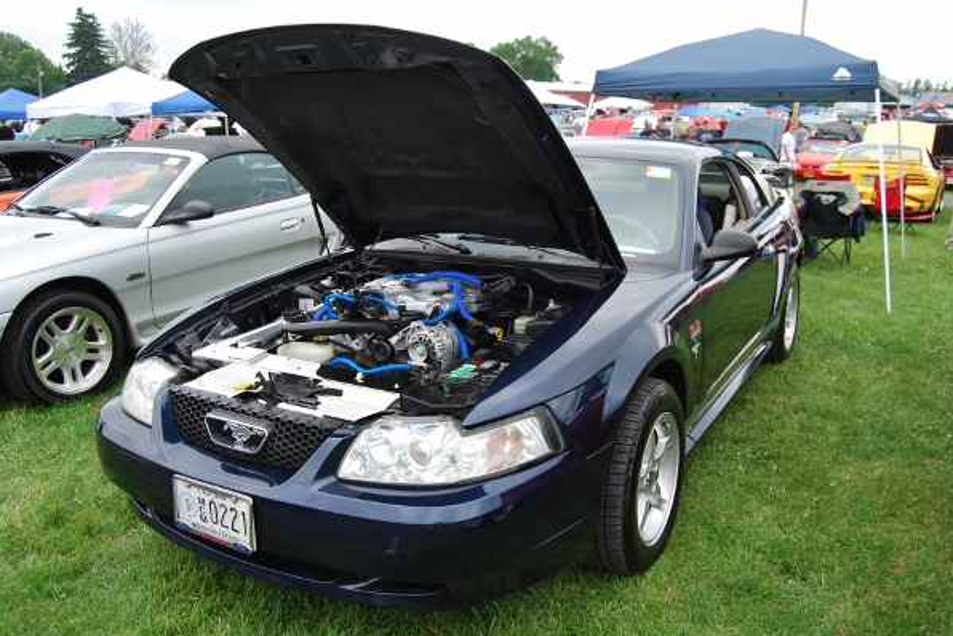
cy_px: 304
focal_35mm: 29
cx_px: 484
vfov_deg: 45.0
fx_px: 768
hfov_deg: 63.6
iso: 110
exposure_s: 1/125
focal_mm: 18
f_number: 5.6
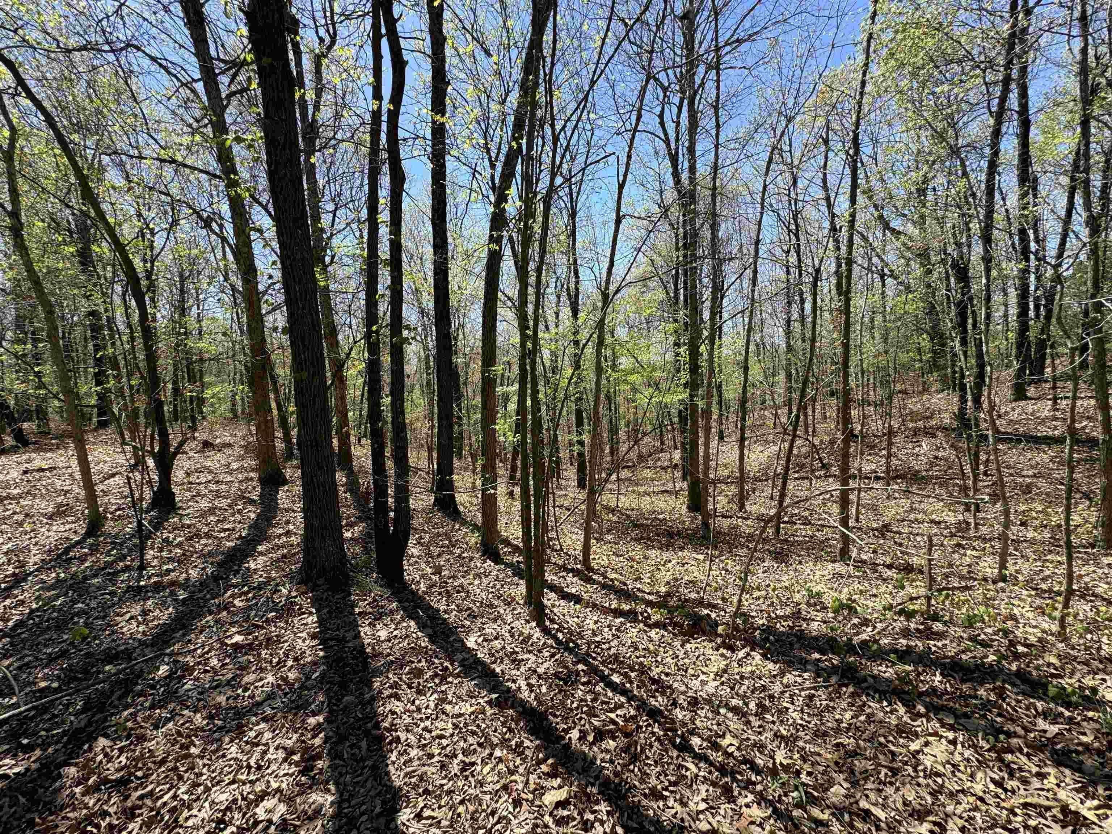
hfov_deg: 102.1
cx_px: 556
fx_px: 450
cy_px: 417
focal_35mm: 14
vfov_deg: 85.7
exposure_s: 1/605
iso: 40
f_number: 2.2
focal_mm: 2.22
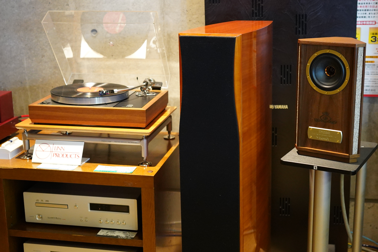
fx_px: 546
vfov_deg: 26.0
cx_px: 189
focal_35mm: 52
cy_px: 126
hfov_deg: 38.2
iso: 5000
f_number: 2.8
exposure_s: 1/160
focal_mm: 35
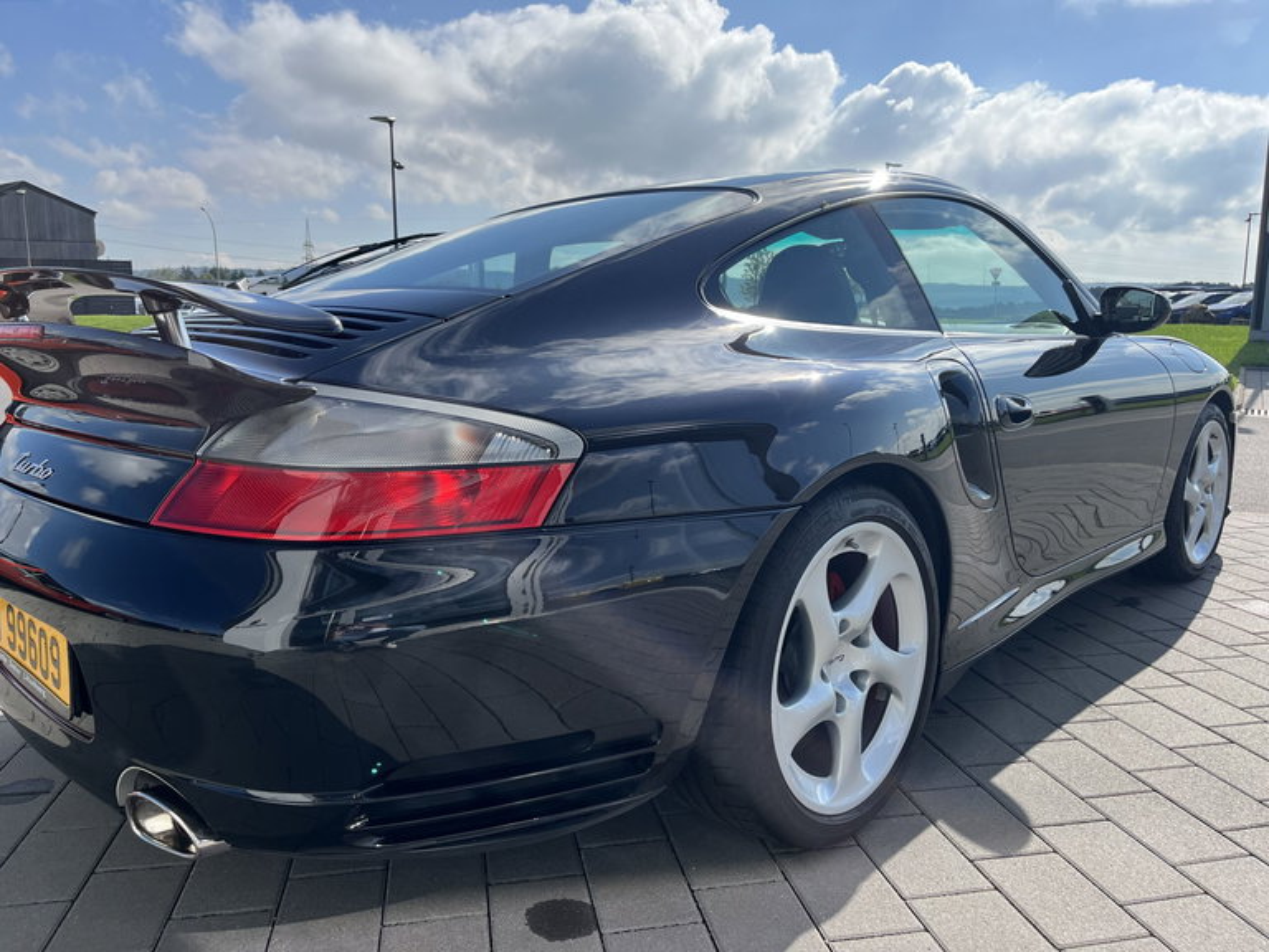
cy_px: 476
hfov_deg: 67.3
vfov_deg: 53.1
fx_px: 953
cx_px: 634
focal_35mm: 26
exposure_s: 1/3413
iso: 50
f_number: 1.6
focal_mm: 5.1
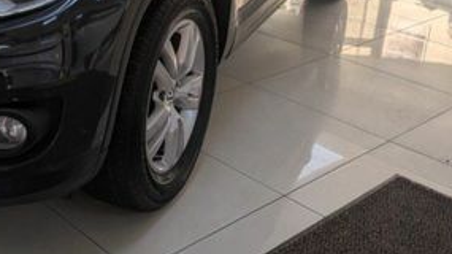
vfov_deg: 21.0
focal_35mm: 55
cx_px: 52
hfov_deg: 35.8
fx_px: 659
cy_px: -8
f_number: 1.68
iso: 21
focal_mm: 6.9
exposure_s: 1/150
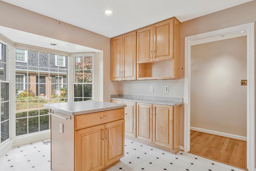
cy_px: 89
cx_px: 107
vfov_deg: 64.5
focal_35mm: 19
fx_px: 135
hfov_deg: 86.2
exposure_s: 1/100
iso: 1250
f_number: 7.1
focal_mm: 16
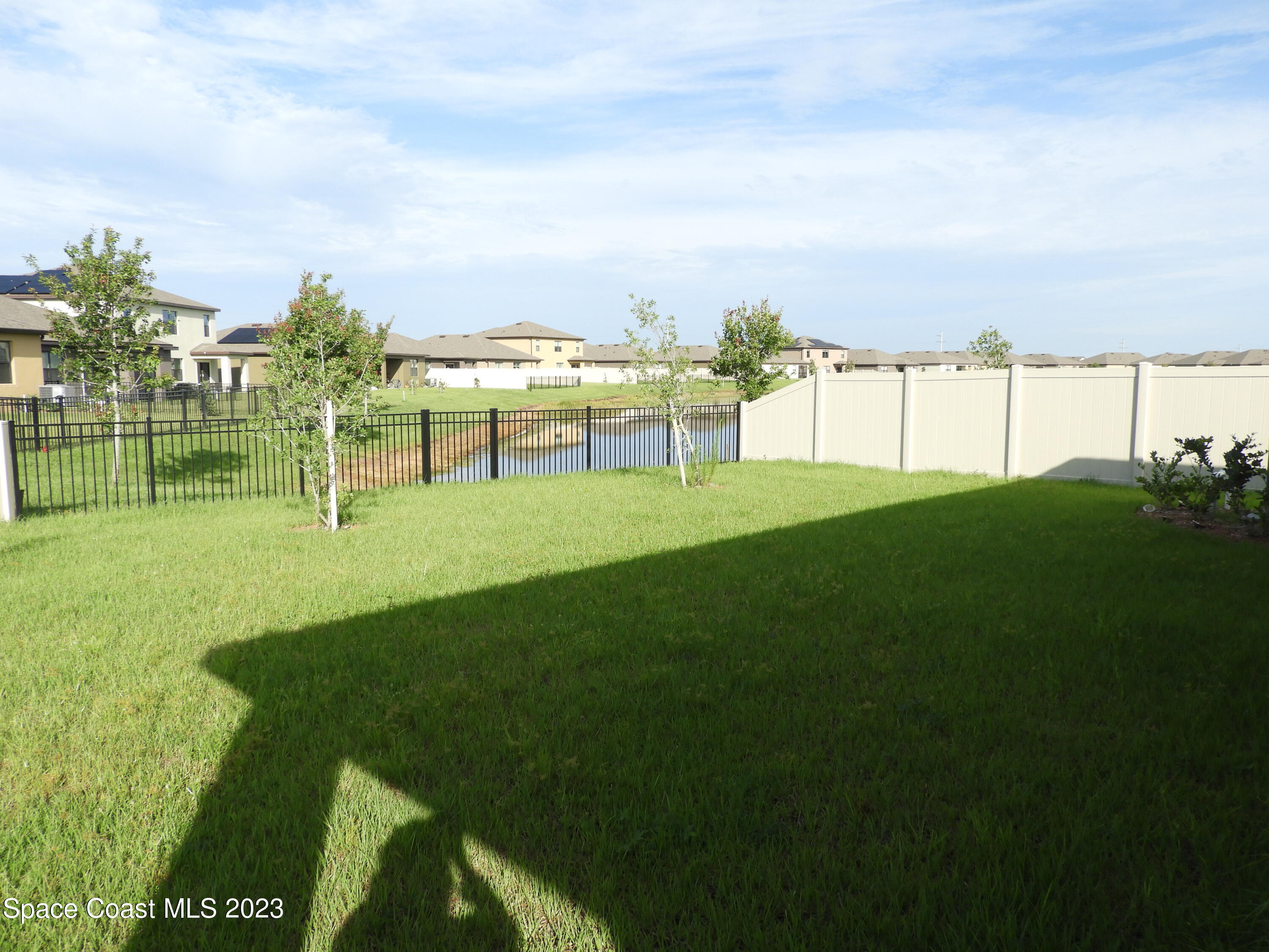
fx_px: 880
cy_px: 476
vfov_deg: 56.8
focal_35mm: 24
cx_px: 634
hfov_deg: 71.6
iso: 100
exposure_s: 1/800
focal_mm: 4.3
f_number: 3.3
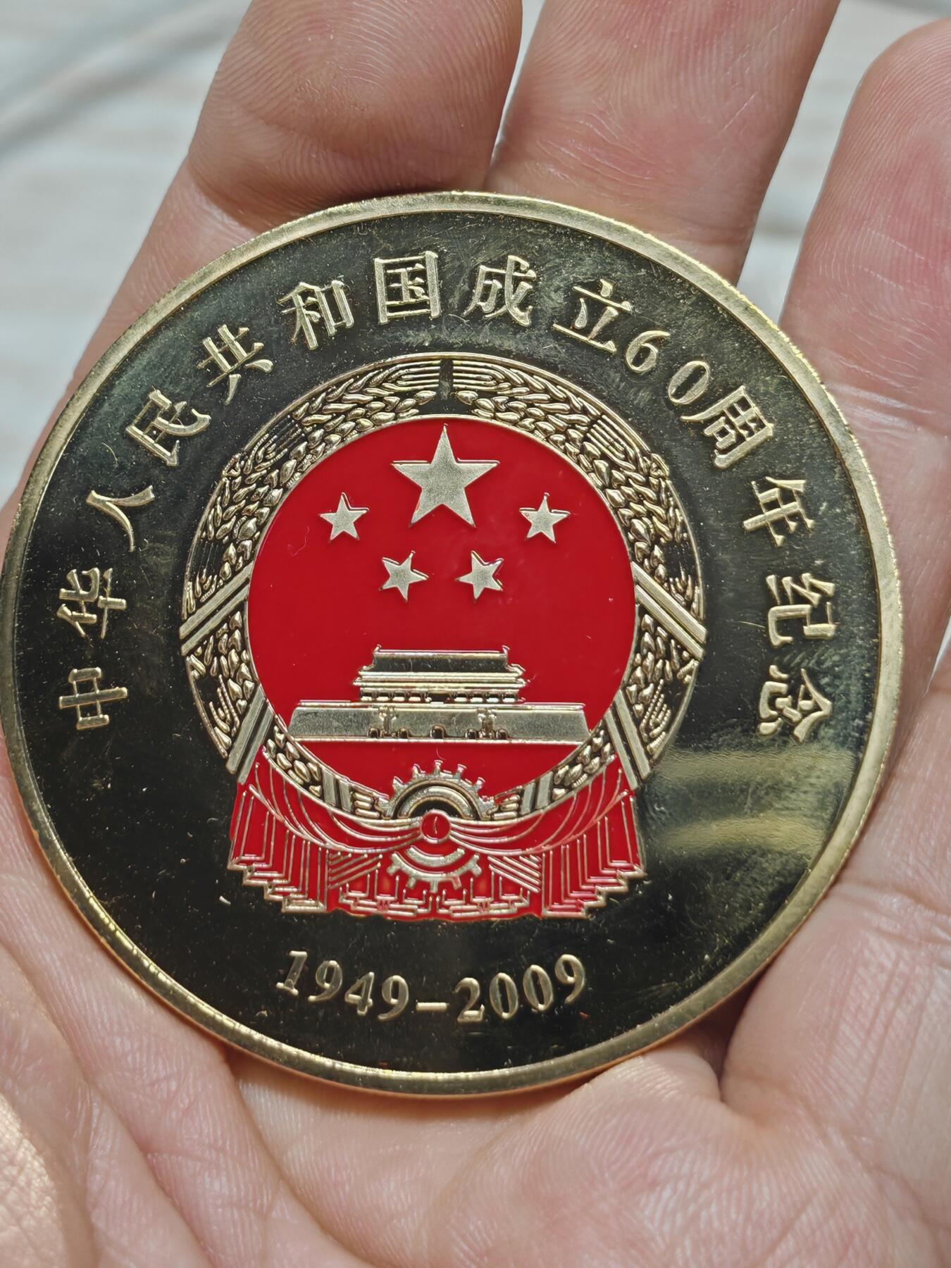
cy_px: 634
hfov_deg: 15.6
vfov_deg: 20.7
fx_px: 3480
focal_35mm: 95
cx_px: 476
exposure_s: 1/100
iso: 80
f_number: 1.6
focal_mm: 7.62
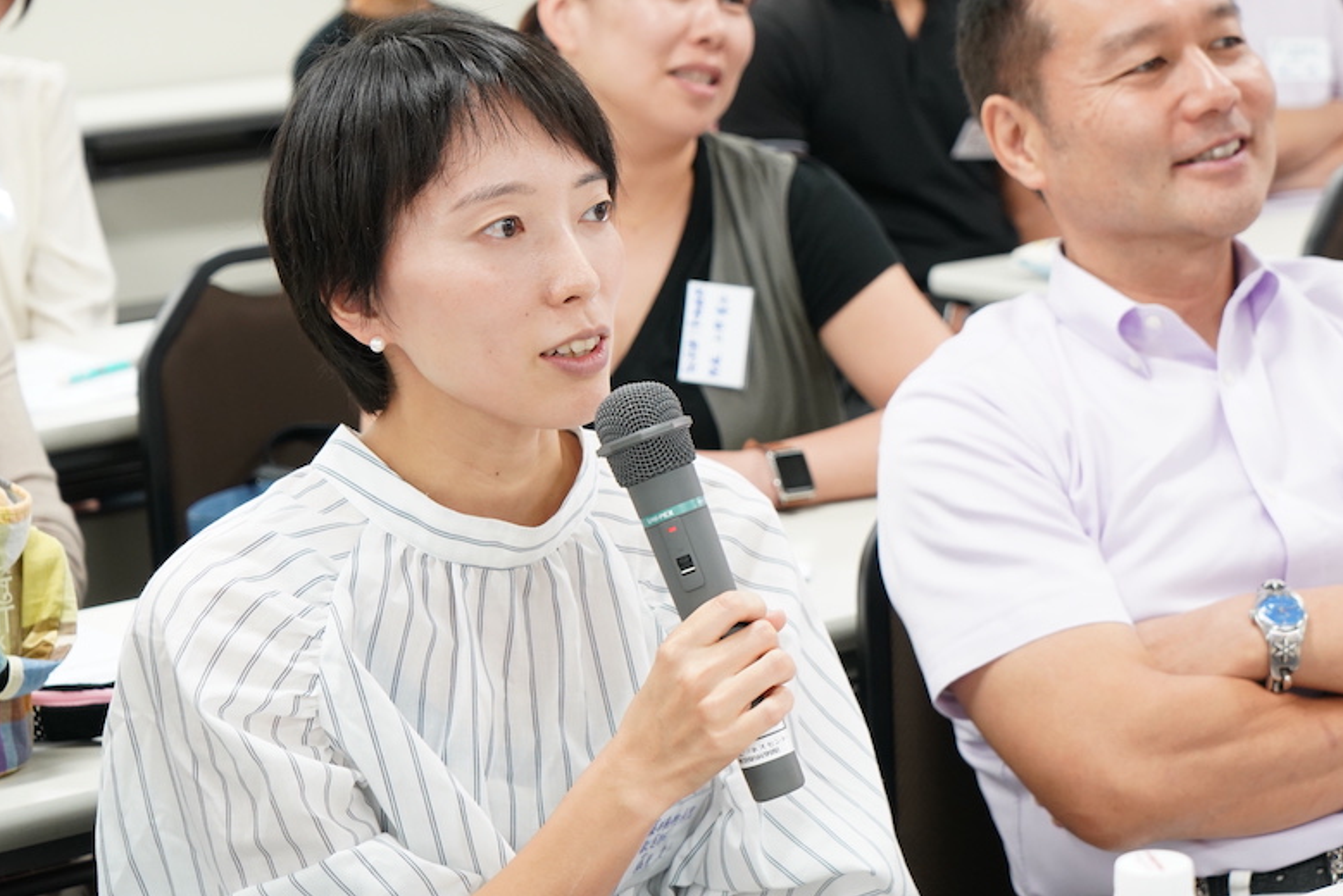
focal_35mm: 92
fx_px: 3433
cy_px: 327
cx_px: 683
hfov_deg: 22.1
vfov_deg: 14.9
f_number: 6.3
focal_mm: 70
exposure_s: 1/60
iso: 2000
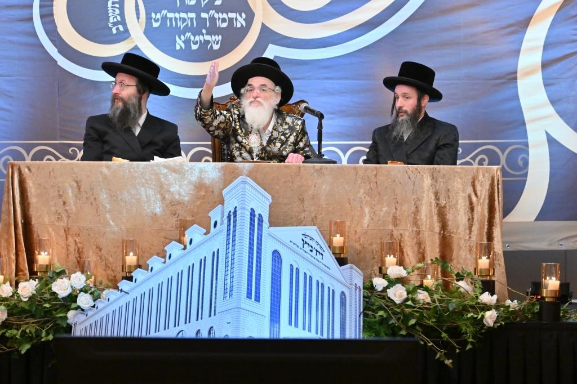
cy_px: 192
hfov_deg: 11.4
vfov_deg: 7.6
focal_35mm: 180
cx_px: 288
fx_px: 2884
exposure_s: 1/320
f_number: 2.8
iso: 1600
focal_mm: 120
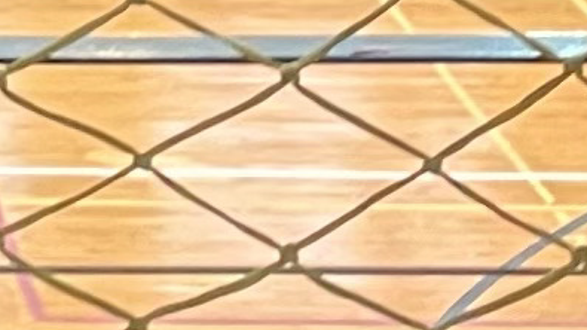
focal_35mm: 289
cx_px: -643
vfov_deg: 3.9
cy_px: -1131
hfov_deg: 7.2
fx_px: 4497
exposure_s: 1/60
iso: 100
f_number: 1.6
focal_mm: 4.2
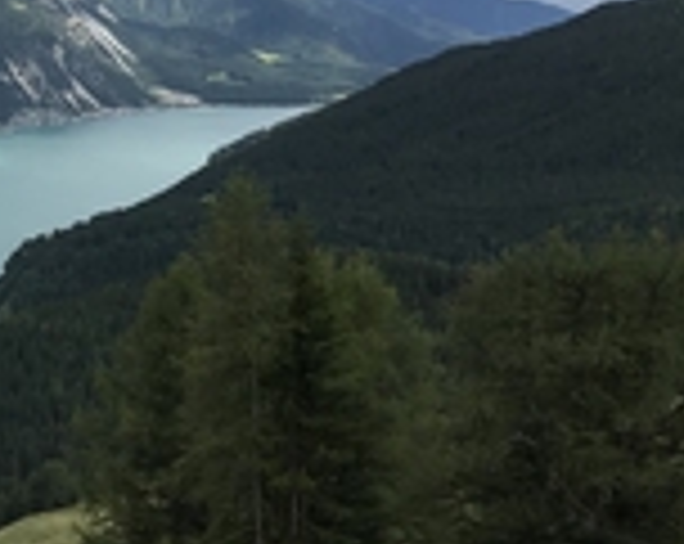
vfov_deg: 20.8
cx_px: -117
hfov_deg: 24.2
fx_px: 1455
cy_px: 72
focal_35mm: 72
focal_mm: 3.99
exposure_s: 1/2591
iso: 20
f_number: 1.8
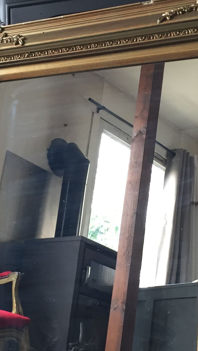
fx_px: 644
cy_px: 214
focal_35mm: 69
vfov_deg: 30.5
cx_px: 110
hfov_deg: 17.5
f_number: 2.2
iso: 100
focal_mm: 4.15
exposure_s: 1/33
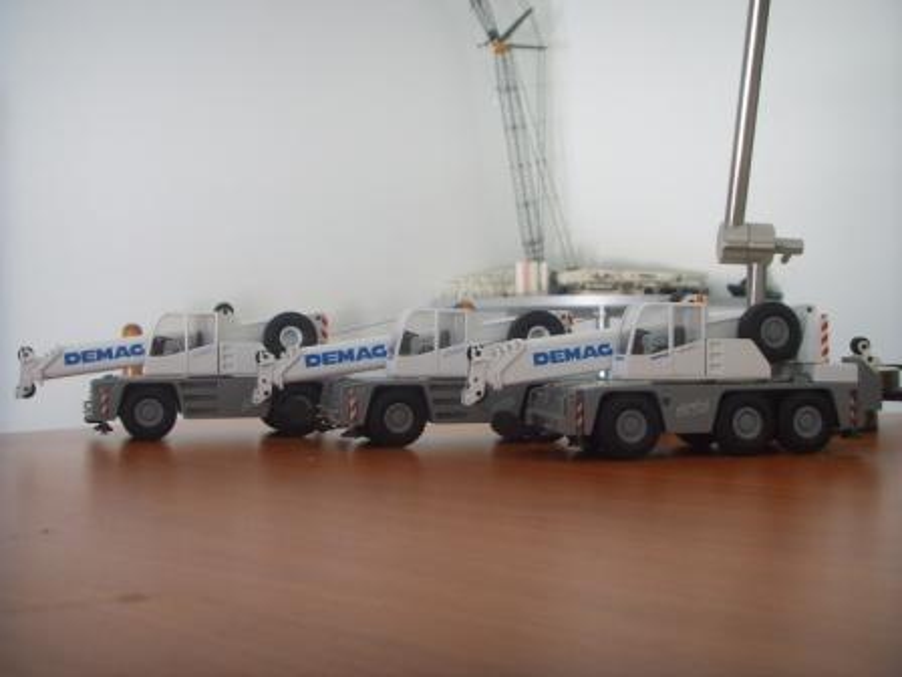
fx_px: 1016
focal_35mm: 39
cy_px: 338
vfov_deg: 36.8
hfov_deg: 47.9
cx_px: 451
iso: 63
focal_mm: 6.6
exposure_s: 1/3
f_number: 3.5
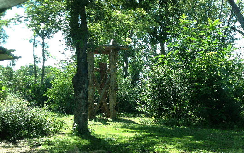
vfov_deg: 24.5
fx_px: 346
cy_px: 121
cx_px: 167
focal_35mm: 52
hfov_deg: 38.3
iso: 50
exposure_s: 1/170
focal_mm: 4.13
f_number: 2.4
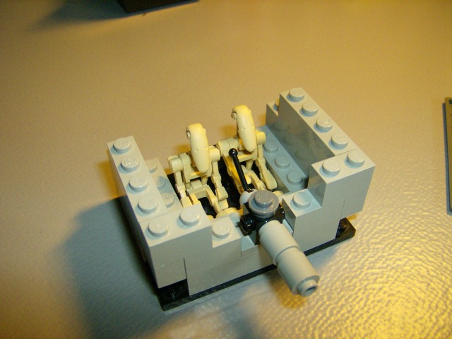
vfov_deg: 39.7
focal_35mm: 36
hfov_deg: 51.4
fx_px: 470
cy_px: 170
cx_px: 226
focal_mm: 6
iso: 200
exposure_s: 1/60
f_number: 2.8
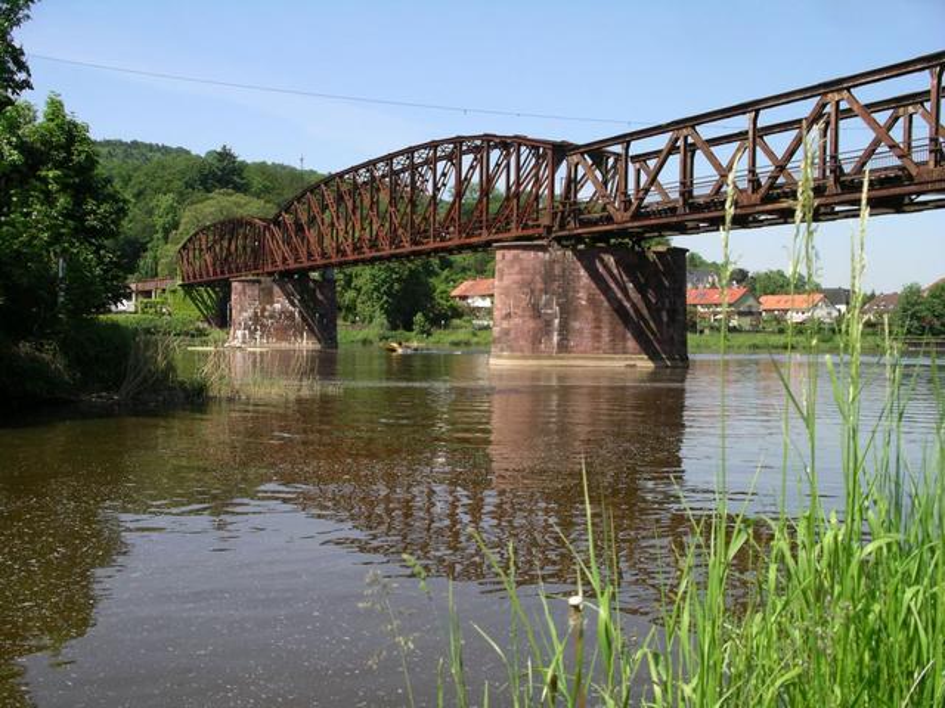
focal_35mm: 37
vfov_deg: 38.7
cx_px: 472
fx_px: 1010
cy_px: 354
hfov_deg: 50.1
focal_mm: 7.8
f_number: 5
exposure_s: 1/320
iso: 64
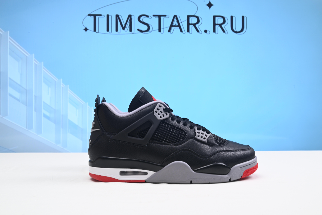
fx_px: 340
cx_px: 161
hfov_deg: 50.7
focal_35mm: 38
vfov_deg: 35.1
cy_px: 108
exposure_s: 1/2
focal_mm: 38
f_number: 16
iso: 100
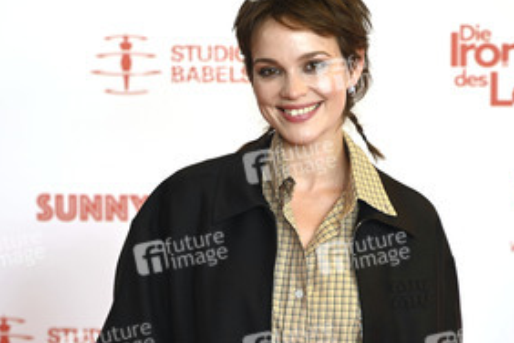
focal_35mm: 120
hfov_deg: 17.0
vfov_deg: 11.4
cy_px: 208
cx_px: 132
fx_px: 1713
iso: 320
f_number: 2.8
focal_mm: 75
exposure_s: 1/125
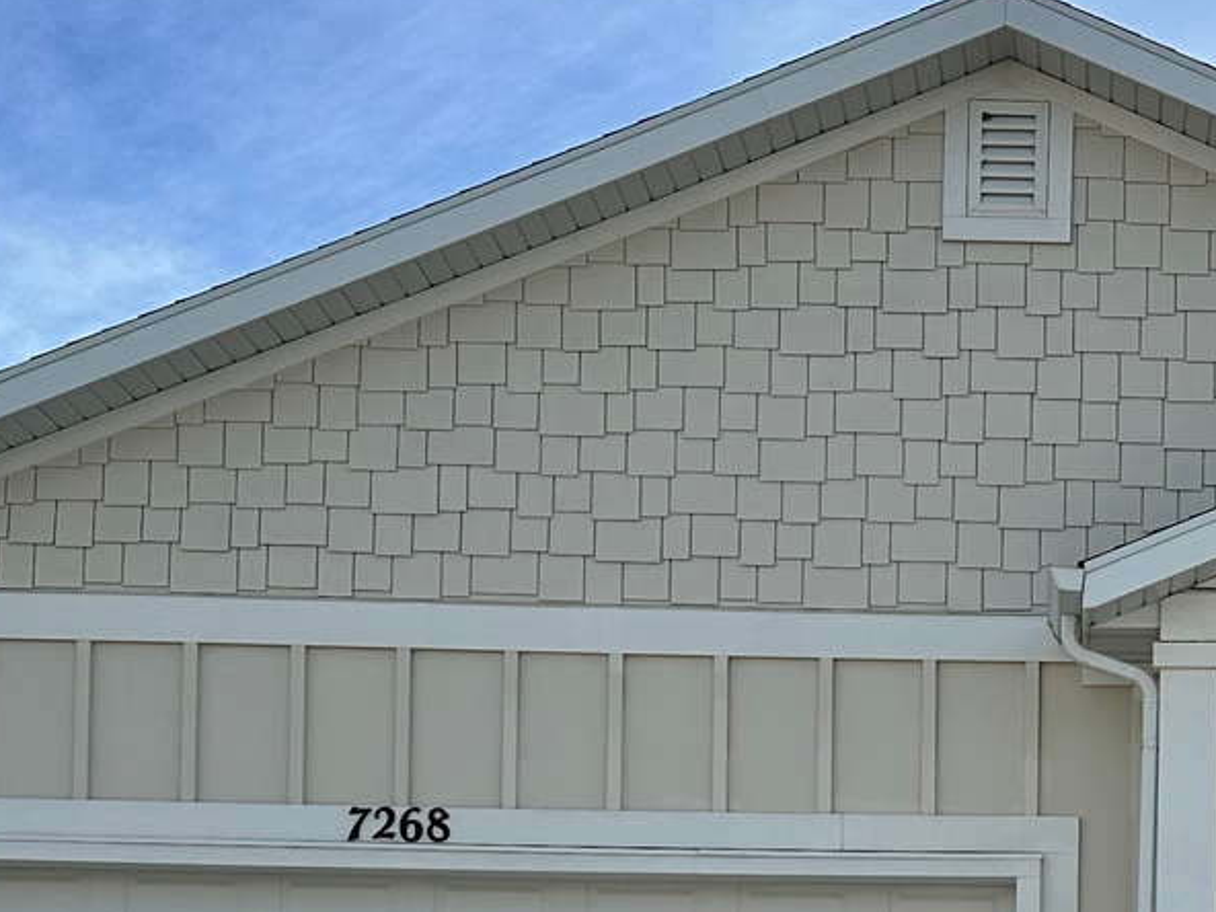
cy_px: 1122
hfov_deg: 22.9
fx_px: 2916
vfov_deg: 16.9
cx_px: 1124
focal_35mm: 83
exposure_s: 1/3717
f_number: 1.78
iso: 80
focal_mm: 6.86
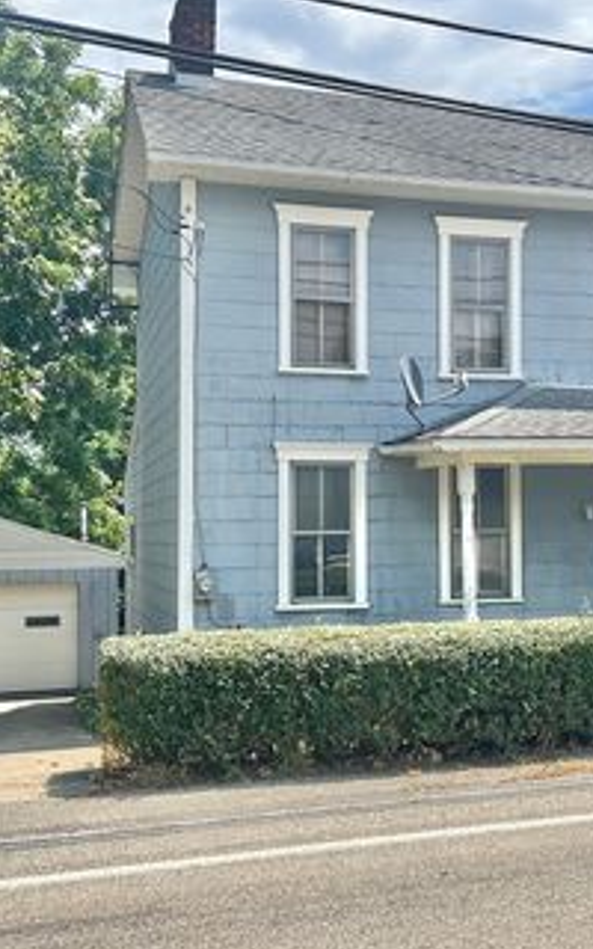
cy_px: 482
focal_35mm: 43
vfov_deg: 46.2
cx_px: 356
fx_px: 1112
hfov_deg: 29.8
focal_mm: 5.7
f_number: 1.5
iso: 50
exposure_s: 1/3704
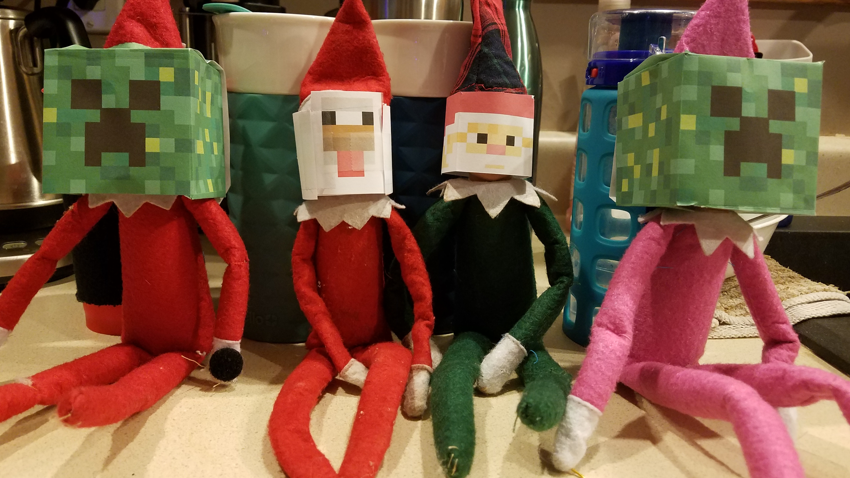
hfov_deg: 66.1
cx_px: 425
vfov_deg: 39.9
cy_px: 174
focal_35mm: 29
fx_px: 654
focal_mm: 4.2
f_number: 1.7
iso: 200
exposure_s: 1/10
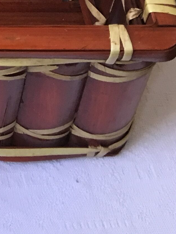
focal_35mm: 139
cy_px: -262
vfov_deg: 12.3
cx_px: -215
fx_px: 942
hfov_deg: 9.7
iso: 100
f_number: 2.2
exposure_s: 1/33
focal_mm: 4.15
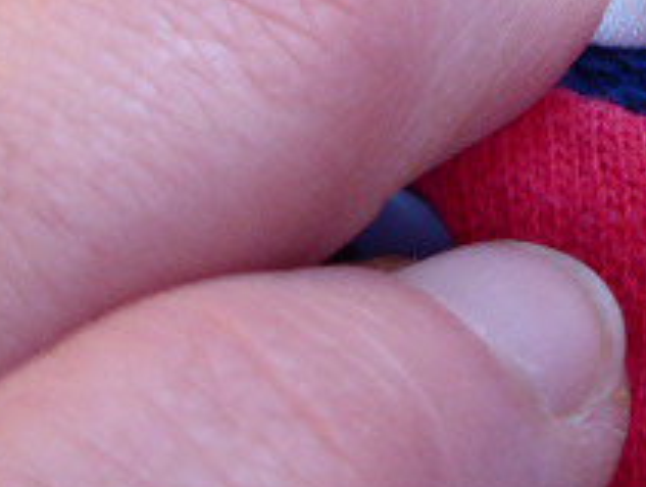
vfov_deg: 13.1
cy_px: -156
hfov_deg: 16.8
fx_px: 2038
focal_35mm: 109
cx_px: 888
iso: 400
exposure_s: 1/40
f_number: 3.7
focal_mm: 6.3
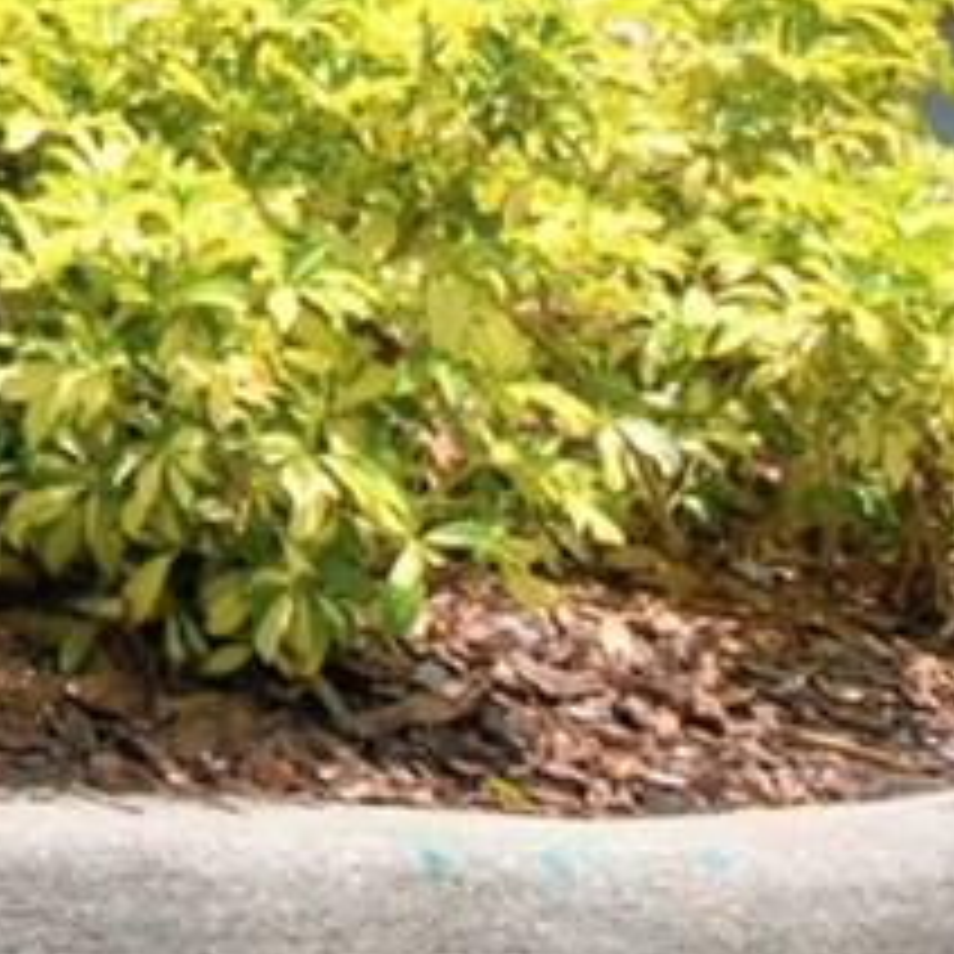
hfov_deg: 7.5
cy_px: -1359
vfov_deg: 8.3
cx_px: -2268
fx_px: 5987
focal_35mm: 192
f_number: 5.6
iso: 100
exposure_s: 1/640
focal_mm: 20
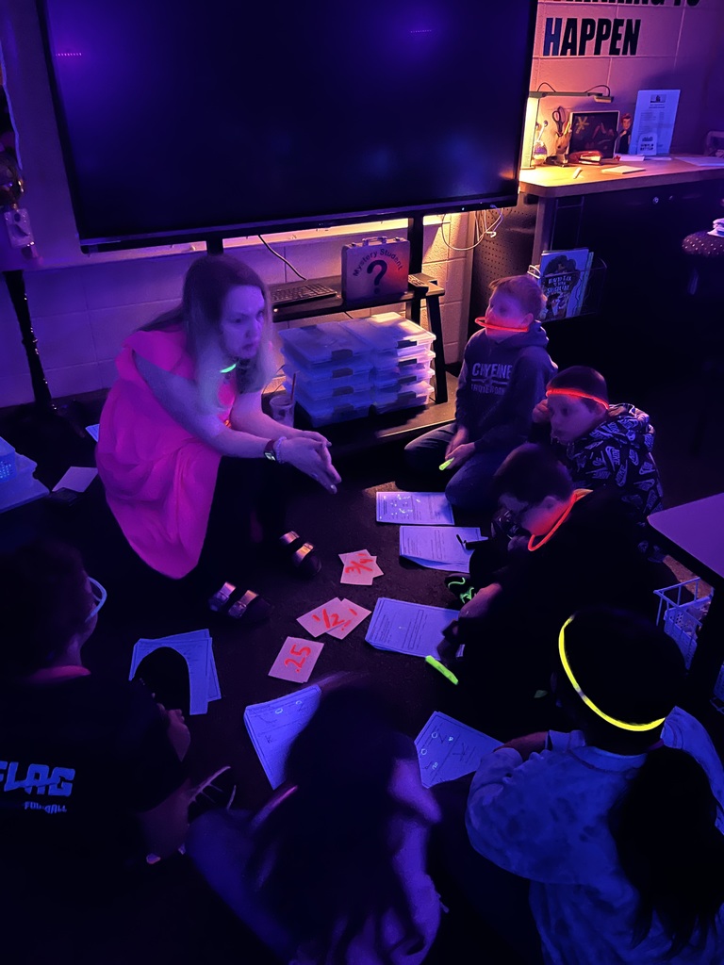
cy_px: 482
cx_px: 362
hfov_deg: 53.1
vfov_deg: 67.3
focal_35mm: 26
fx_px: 725
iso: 1600
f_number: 1.6
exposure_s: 1/9
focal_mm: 5.1
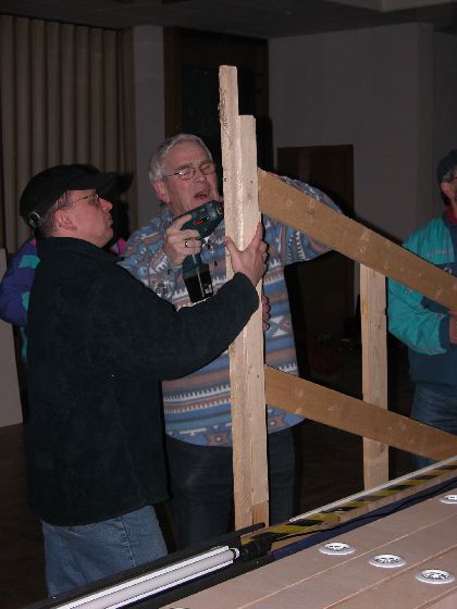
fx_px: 1162
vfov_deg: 29.4
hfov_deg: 22.3
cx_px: 228
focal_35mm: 66
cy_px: 304
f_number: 3.2
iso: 100
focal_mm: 16.8
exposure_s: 1/125
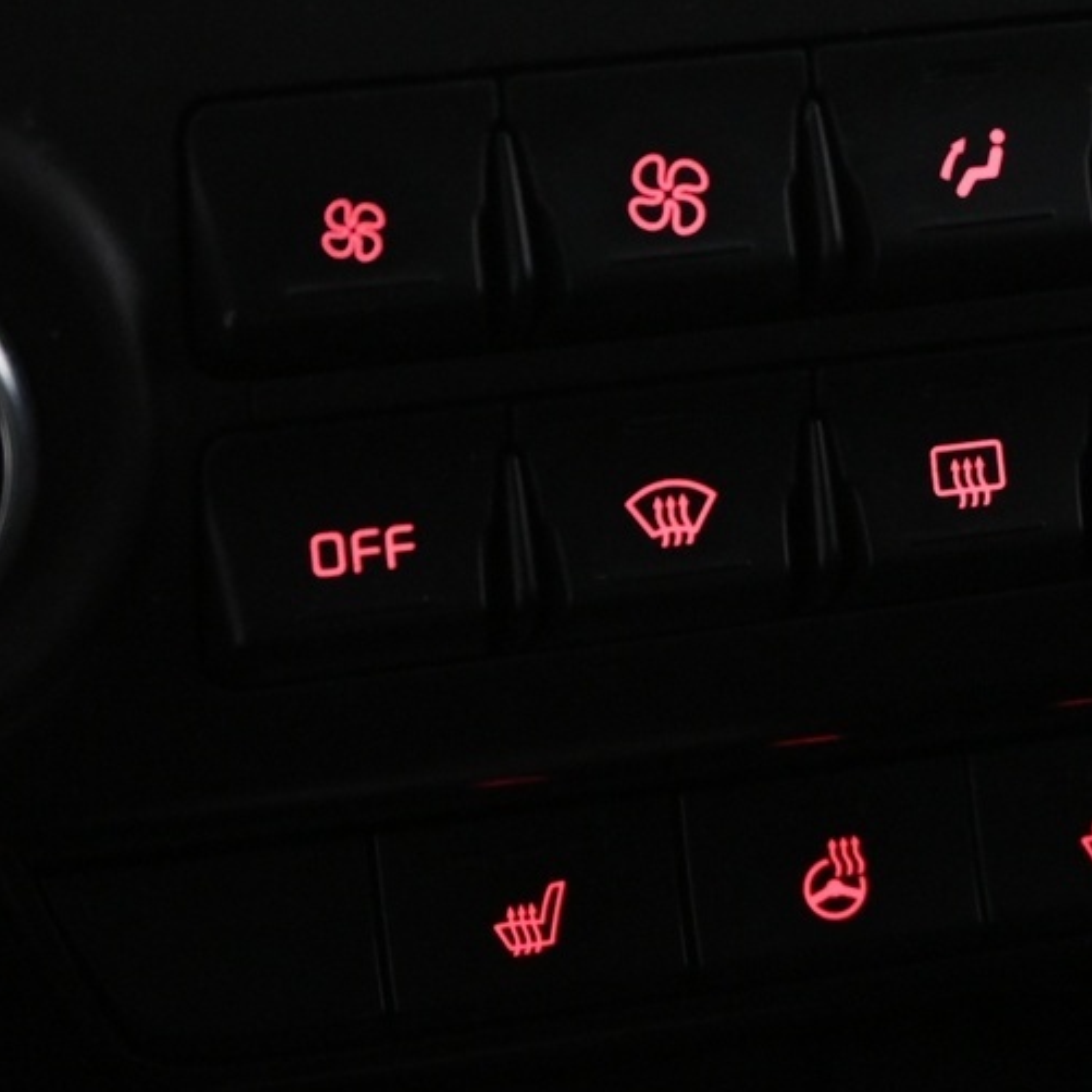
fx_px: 4260
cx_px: 696
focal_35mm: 119
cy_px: 252
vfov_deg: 14.5
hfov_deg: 14.6
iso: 2500
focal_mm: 29
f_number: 4.8
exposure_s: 1/50
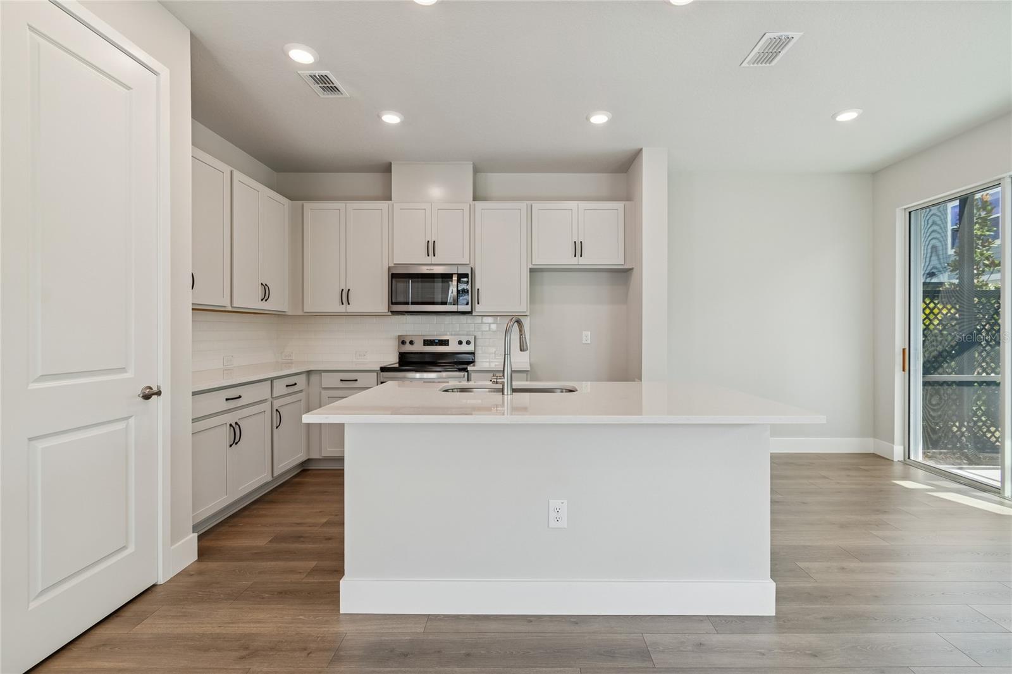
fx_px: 422
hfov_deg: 100.4
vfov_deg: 77.3
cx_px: 506
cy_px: 337
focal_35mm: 15
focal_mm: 10
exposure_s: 1/15
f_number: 7.1
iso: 100
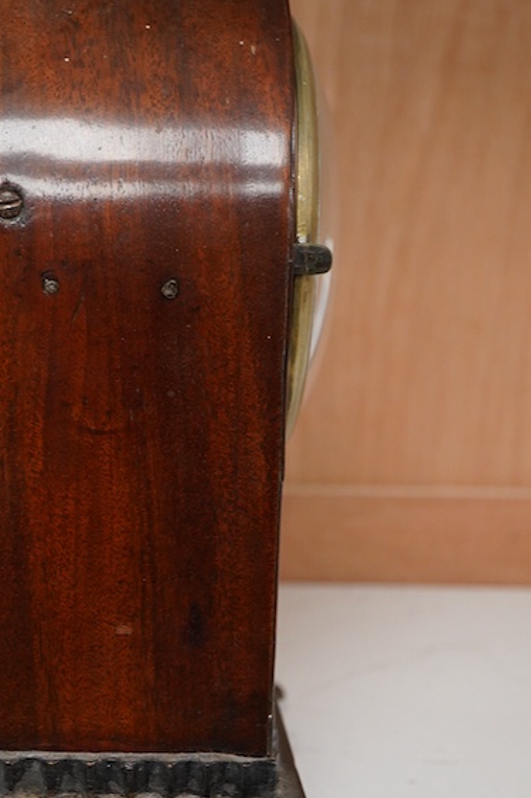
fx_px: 1594
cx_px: 150
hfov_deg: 18.8
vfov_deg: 28.1
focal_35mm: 72
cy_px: 429
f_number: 7.1
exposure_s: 1/125
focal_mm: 30
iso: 1250
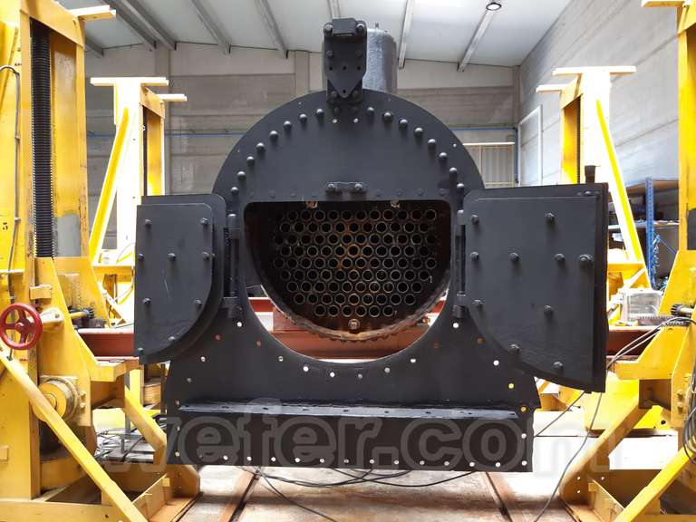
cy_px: 261
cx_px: 348
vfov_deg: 53.1
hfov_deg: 67.3
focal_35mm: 26
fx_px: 523
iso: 100
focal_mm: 3.92
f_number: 1.7
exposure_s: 1/50
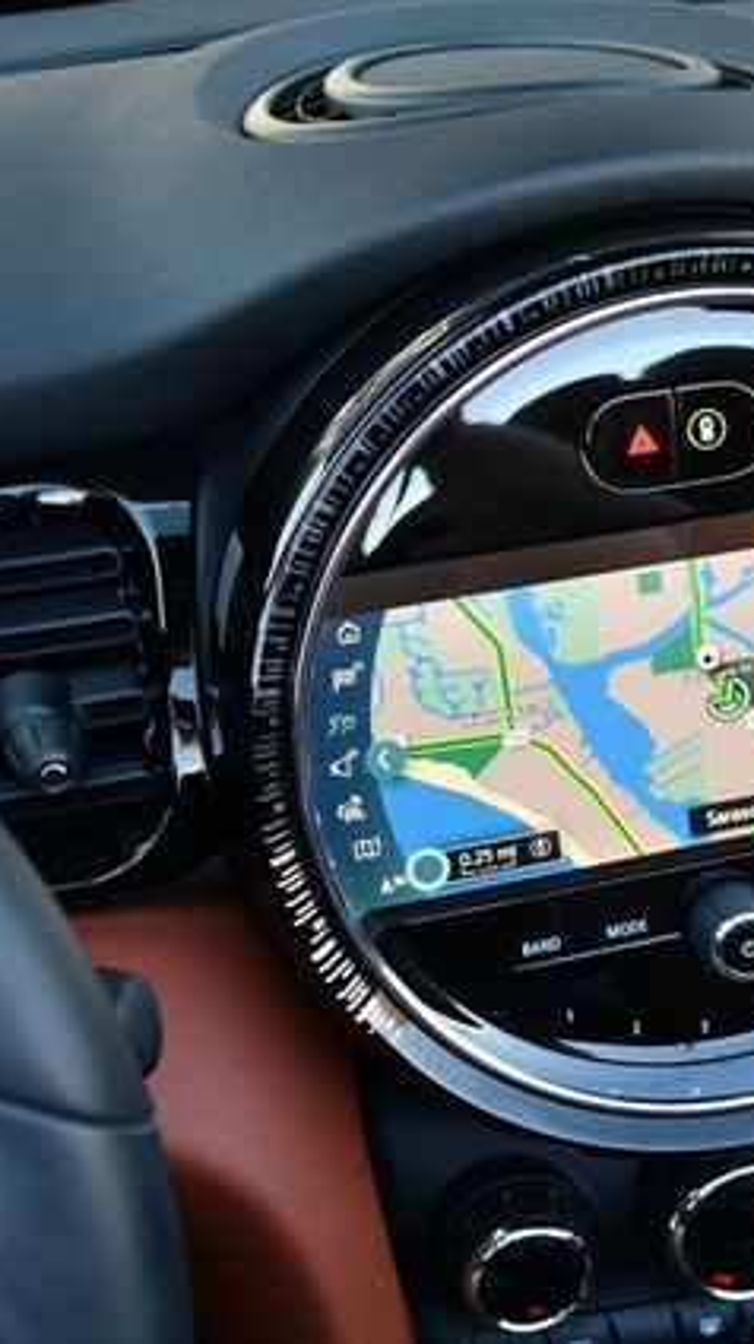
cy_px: 672
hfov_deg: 20.6
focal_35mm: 57
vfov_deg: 36.6
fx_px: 2029
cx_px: 700
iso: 500
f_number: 3.5
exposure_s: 1/250
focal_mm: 18
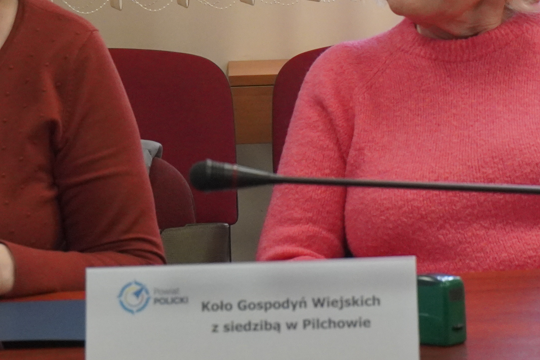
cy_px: 97
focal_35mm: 209
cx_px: 215
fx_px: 3135
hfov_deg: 9.8
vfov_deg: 6.6
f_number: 5.6
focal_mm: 50
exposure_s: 1/160
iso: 2000
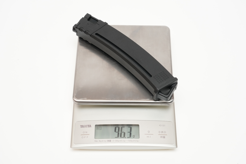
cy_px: 82
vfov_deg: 21.6
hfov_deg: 31.9
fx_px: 430
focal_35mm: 63
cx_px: 123
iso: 1600
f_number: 22
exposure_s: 1/60
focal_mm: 63
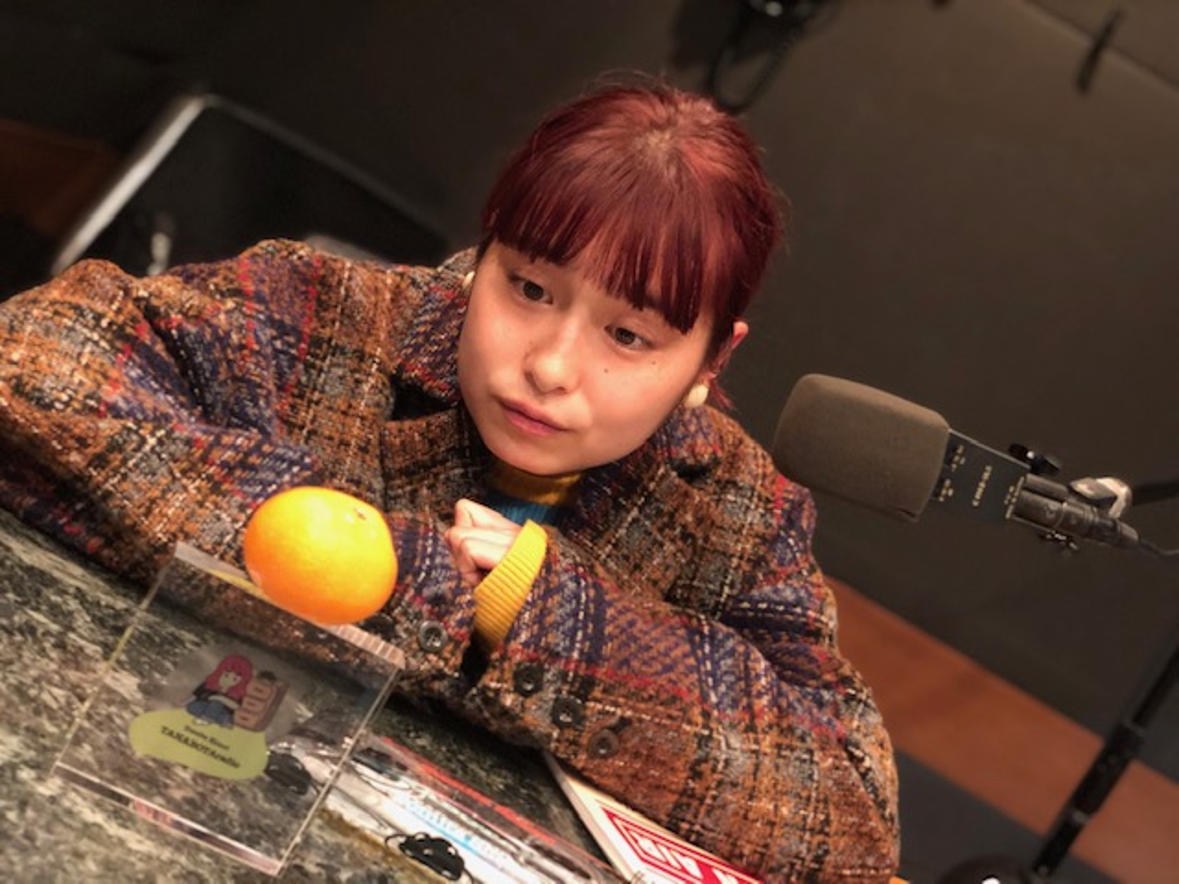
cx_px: 590
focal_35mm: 52
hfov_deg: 36.8
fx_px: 1771
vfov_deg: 28.0
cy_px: 442
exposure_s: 1/9
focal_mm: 6
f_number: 2.4
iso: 160
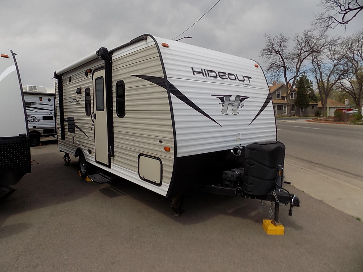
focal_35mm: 23
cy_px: 136
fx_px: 241
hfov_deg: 73.9
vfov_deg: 58.9
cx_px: 182
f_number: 3.1
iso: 80
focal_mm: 4
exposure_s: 1/1000
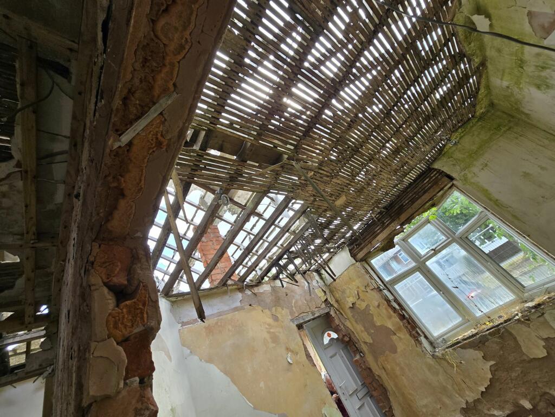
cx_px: 278
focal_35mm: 13
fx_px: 208
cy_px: 208
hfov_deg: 106.2
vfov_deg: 89.9
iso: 50
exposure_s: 1/223
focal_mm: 2.2
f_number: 2.2
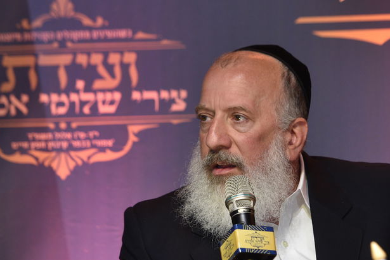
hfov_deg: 5.8
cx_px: 226
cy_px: 184
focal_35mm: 353
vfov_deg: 3.9
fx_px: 3824
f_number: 4
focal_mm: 155
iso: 640
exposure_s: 1/100
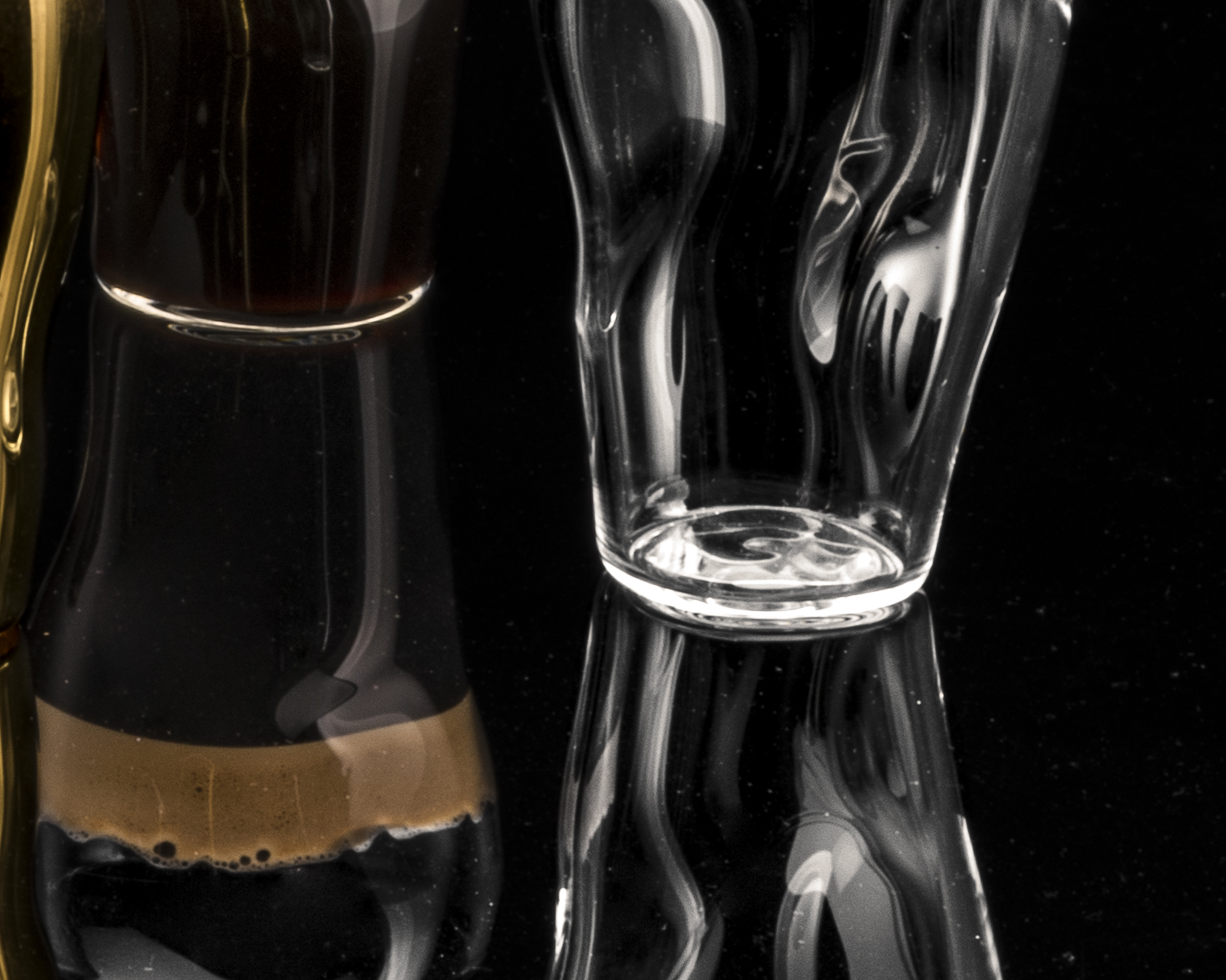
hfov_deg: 5.5
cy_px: 420
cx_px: -649
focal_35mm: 347
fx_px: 12589
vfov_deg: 4.5
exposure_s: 1/60
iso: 50
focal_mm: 70
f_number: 32
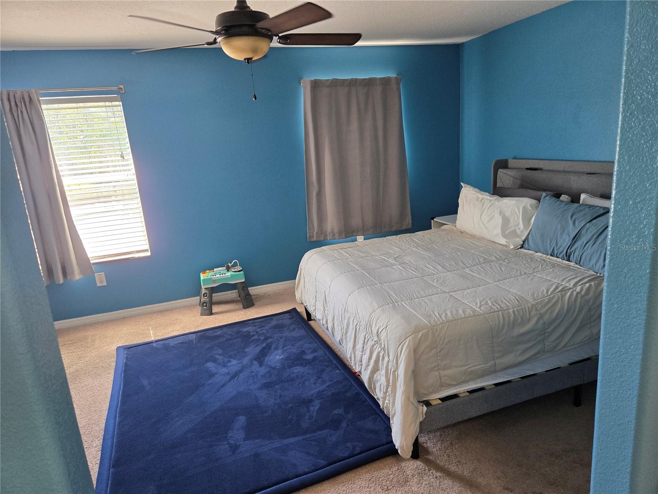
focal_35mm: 23
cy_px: 247
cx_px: 329
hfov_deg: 73.9
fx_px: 437
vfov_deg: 58.9
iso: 200
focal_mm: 5.4
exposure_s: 1/120
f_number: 1.8
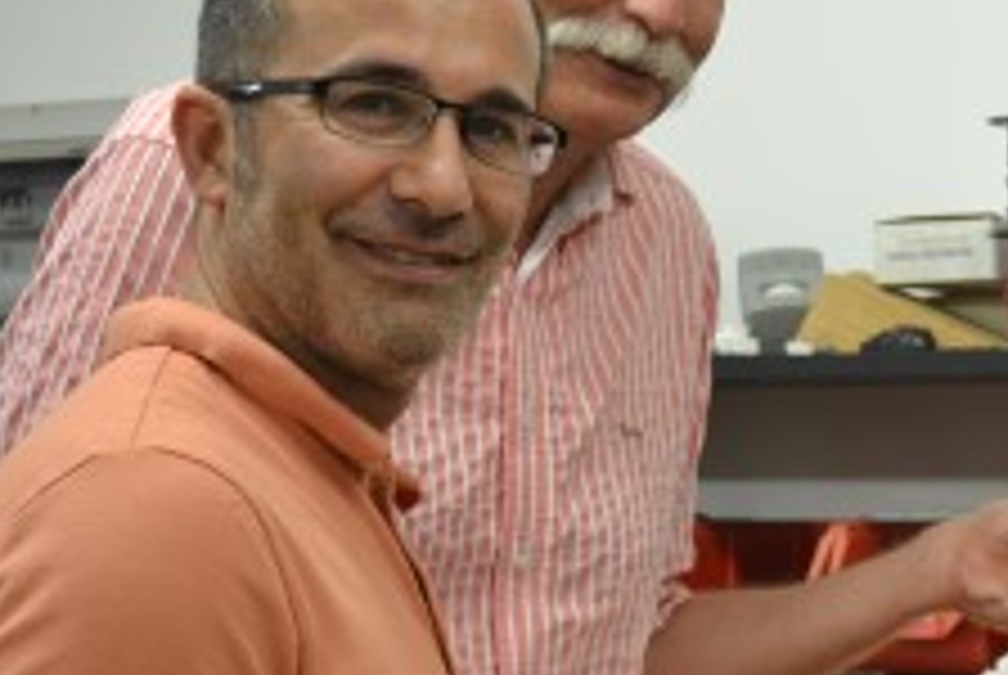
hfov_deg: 14.2
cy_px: 353
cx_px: 1278
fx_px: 3897
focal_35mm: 139
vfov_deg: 9.9
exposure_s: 1/30
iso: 400
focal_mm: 32
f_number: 4.8
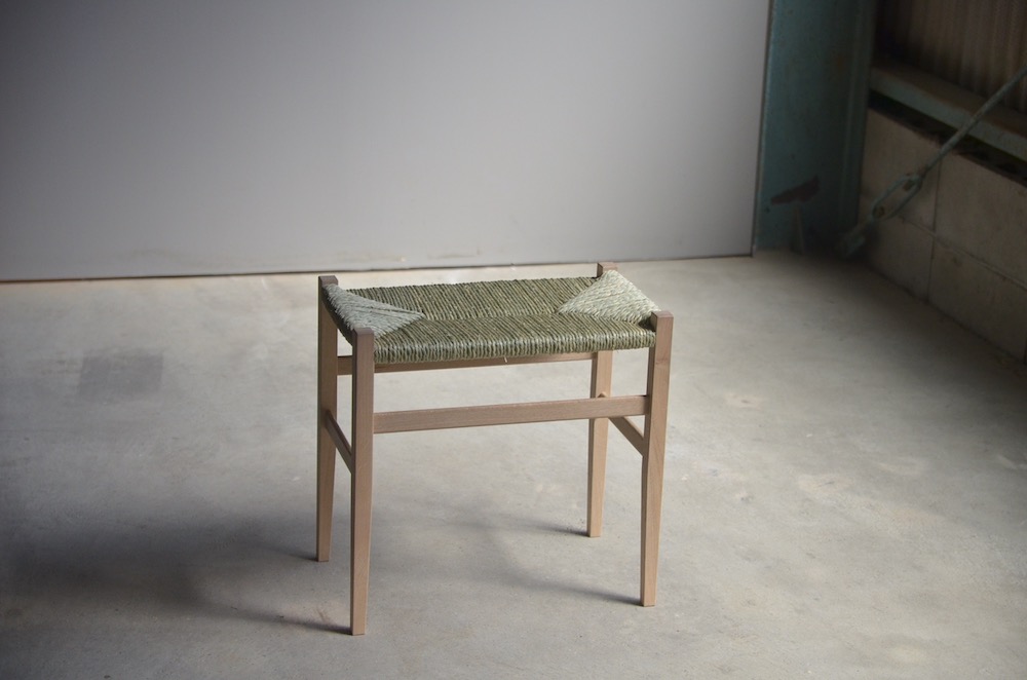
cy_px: 340
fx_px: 2135
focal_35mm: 75
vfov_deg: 18.1
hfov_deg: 27.0
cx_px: 514
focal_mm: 50
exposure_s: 1/1600
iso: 800
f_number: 2.8
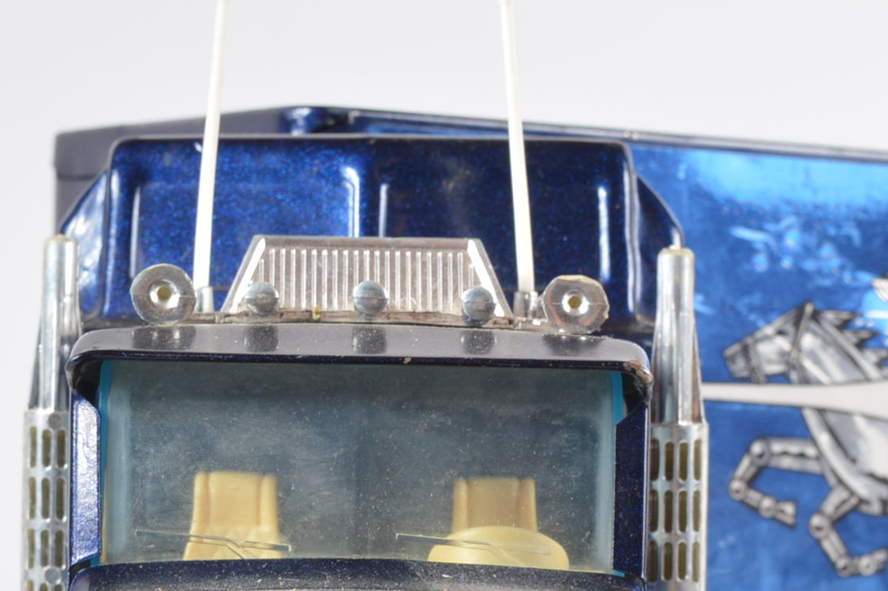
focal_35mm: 140
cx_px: 481
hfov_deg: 14.6
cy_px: 786
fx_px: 3459
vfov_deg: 9.6
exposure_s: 1/125
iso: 100
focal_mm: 35
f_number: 10
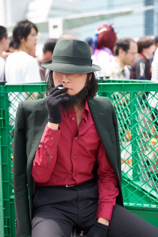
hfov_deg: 22.6
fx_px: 395
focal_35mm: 60
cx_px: 79
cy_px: 118
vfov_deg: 33.4
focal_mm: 60
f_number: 3.2
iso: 100
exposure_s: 1/160
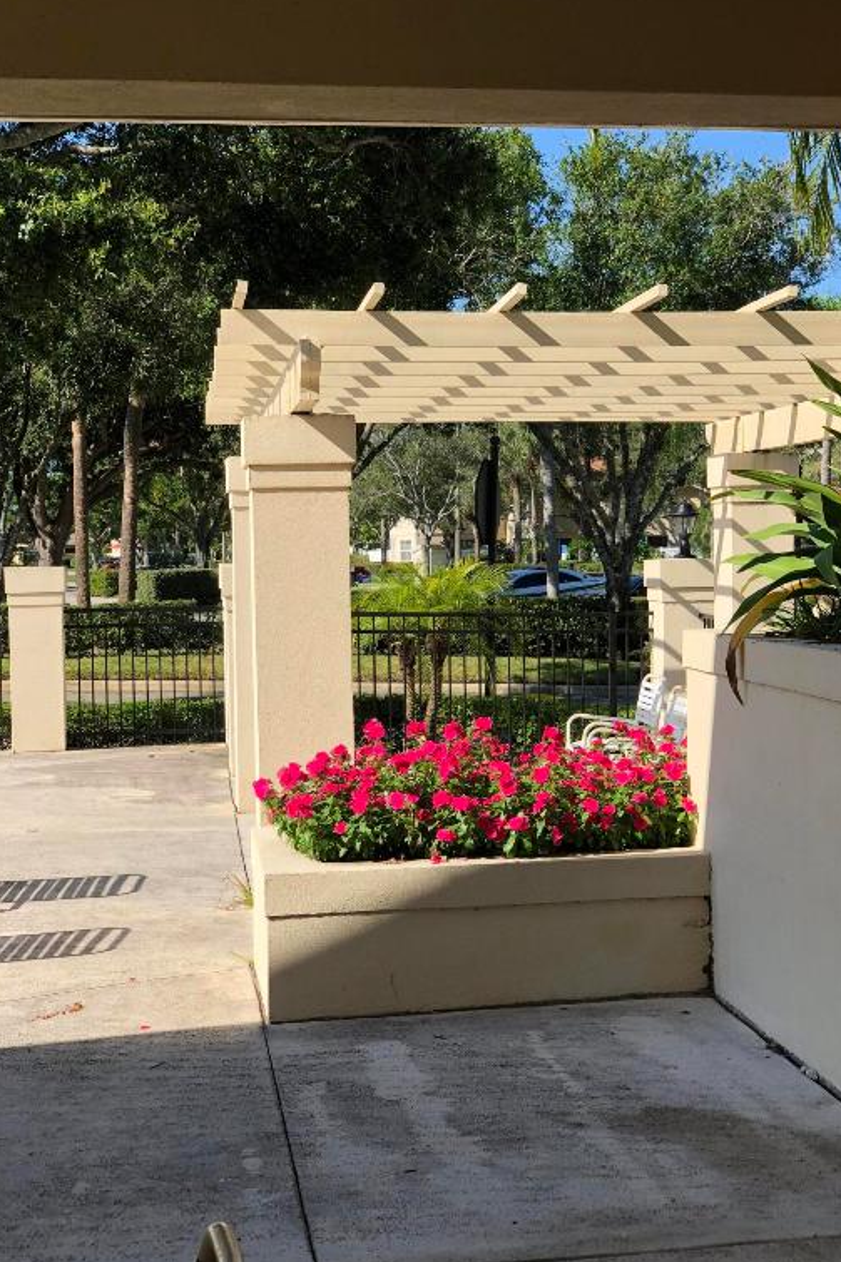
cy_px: 630
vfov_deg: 36.3
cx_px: 473
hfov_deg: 24.6
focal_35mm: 55
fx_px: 1928
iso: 16
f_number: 2.4
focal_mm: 6
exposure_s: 1/727
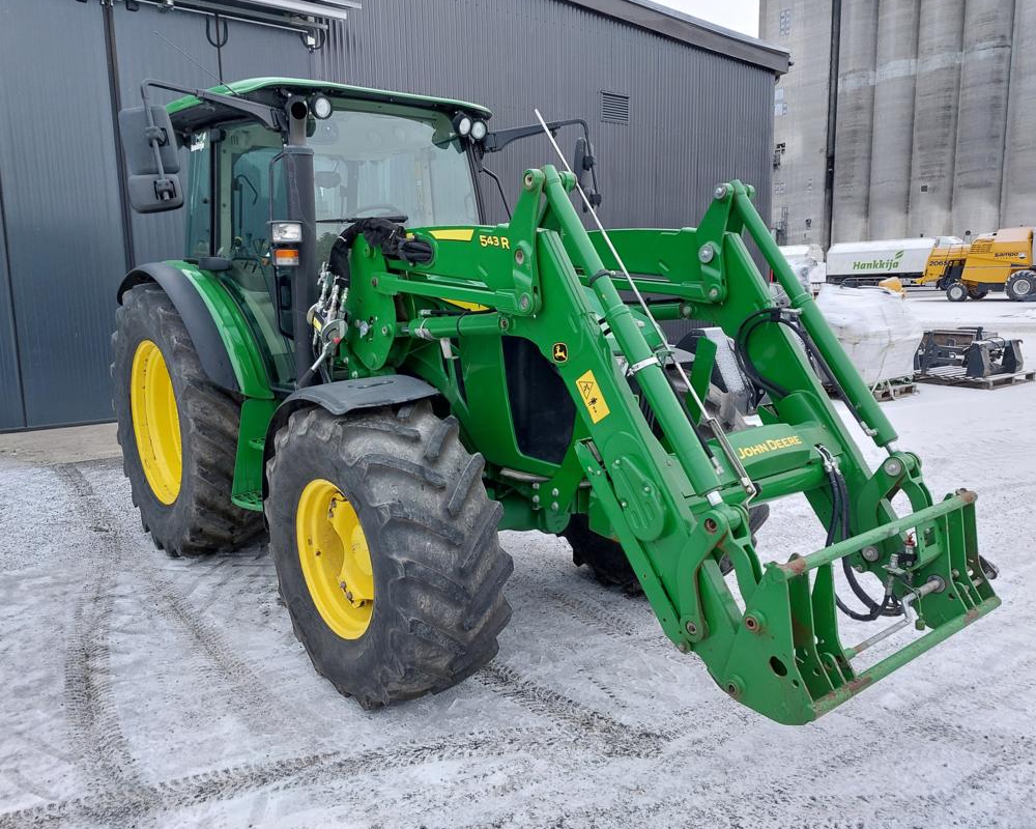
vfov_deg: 53.2
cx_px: 491
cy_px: 401
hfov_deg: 64.0
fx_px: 828
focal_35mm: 27
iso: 100
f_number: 1.8
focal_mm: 5.23
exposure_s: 1/50
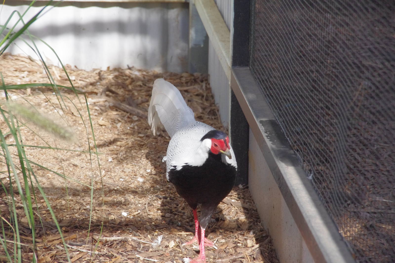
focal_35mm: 199
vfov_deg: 6.9
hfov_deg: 10.3
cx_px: 198
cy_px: 132
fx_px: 2181
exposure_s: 1/400
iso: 1600
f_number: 8
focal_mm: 133
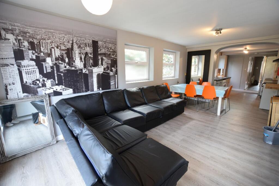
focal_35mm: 15
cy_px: 93
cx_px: 140
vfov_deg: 77.3
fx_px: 116
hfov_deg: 100.4
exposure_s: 1/60
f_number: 4
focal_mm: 10
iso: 500
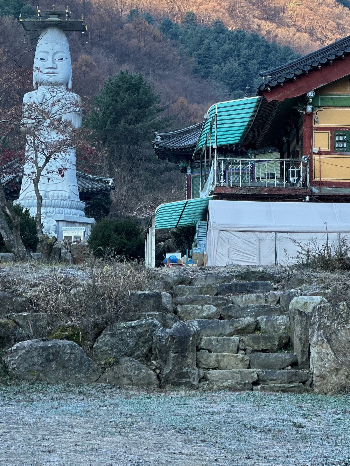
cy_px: 70
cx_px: 191
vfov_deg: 14.3
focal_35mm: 137
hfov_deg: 10.8
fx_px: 1847
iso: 25
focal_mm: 9
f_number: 2.8
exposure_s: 1/121
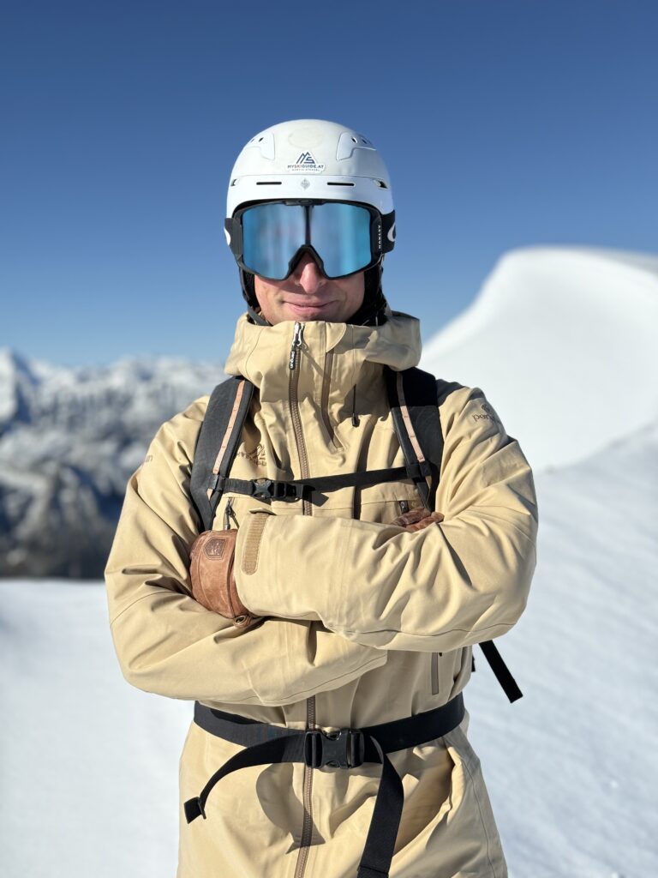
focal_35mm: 48
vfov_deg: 39.7
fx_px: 1217
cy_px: 439
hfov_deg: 30.3
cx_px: 329
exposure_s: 1/13333
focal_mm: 6.76
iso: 50
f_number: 1.78
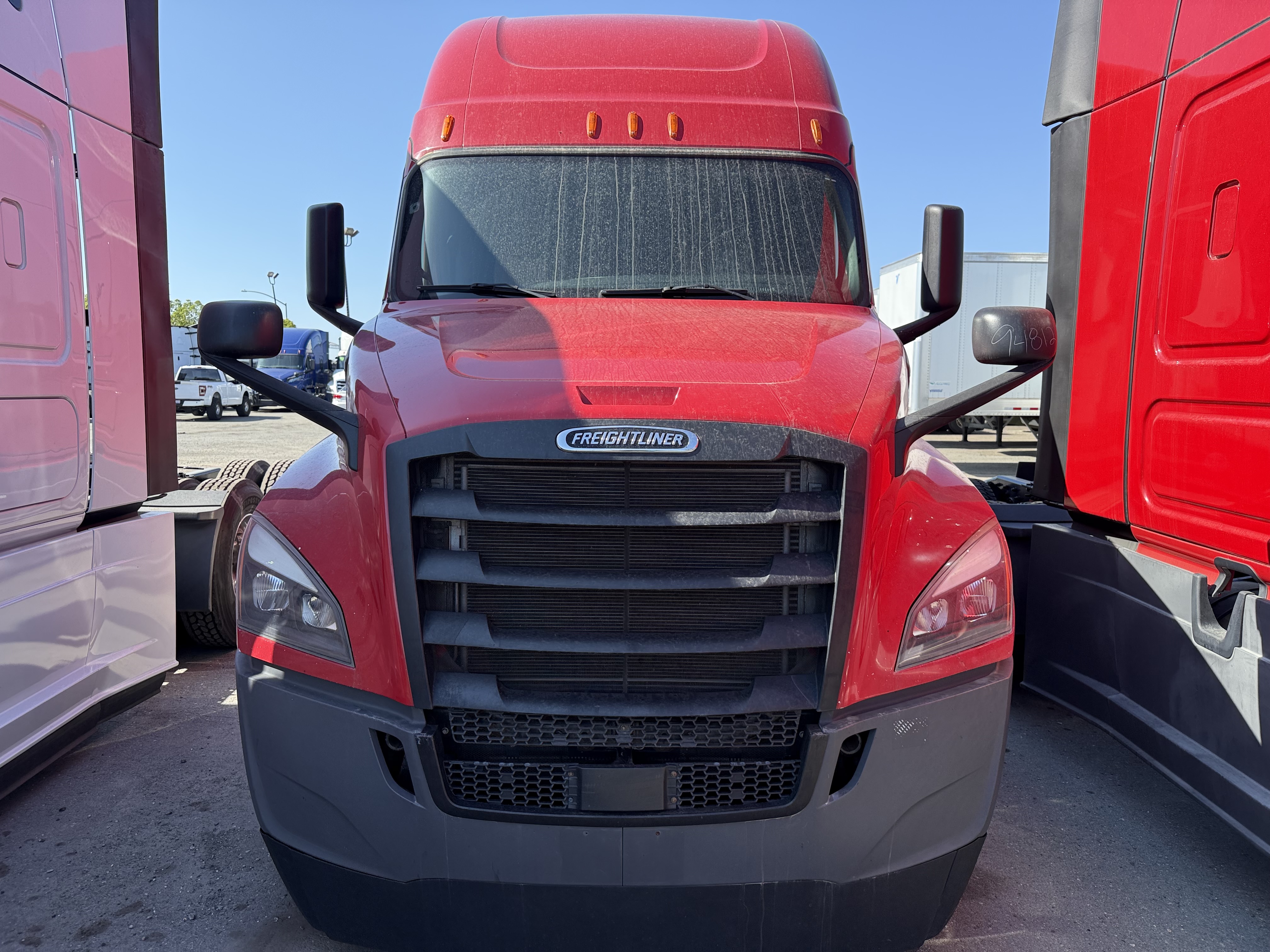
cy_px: 476
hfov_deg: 71.6
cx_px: 635
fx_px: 881
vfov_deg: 56.8
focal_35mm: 24
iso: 100
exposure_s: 1/2053
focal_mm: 6.76
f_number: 1.78
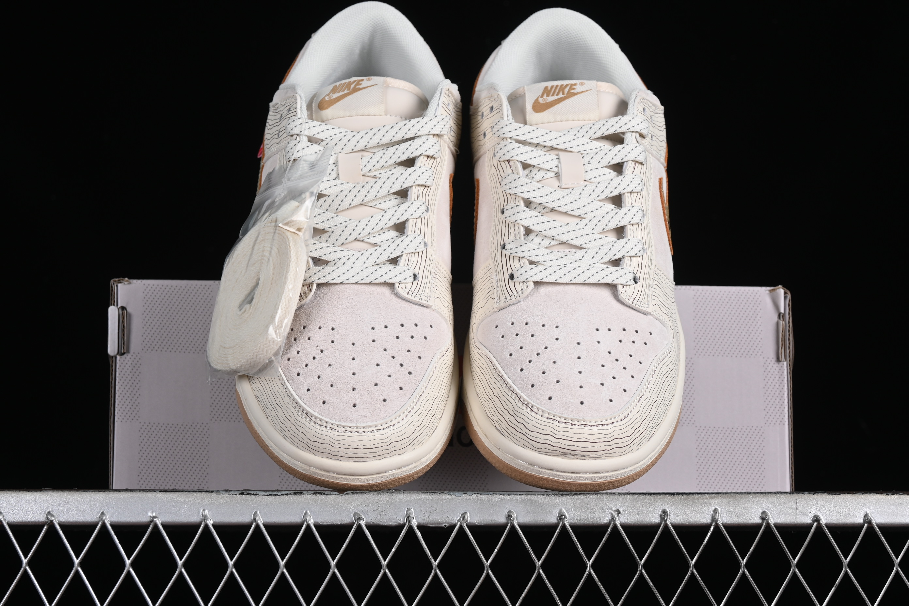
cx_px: 454
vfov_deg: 18.2
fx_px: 1894
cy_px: 303
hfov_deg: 27.0
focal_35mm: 75
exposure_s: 1/80
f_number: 8
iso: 160
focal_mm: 50
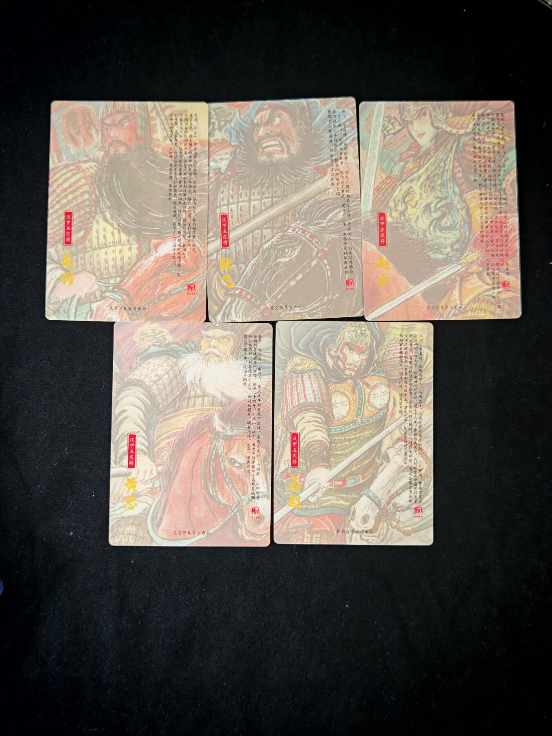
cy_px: 368
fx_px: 1021
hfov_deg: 30.3
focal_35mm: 48
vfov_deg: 39.7
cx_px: 276
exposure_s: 1/50
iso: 200
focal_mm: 6.67
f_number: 1.9
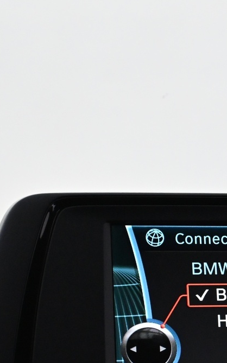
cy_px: 263
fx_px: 1465
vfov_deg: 14.1
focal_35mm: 148
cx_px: 272
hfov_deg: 8.8
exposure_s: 1/100
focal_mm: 40
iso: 3200
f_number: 5.6
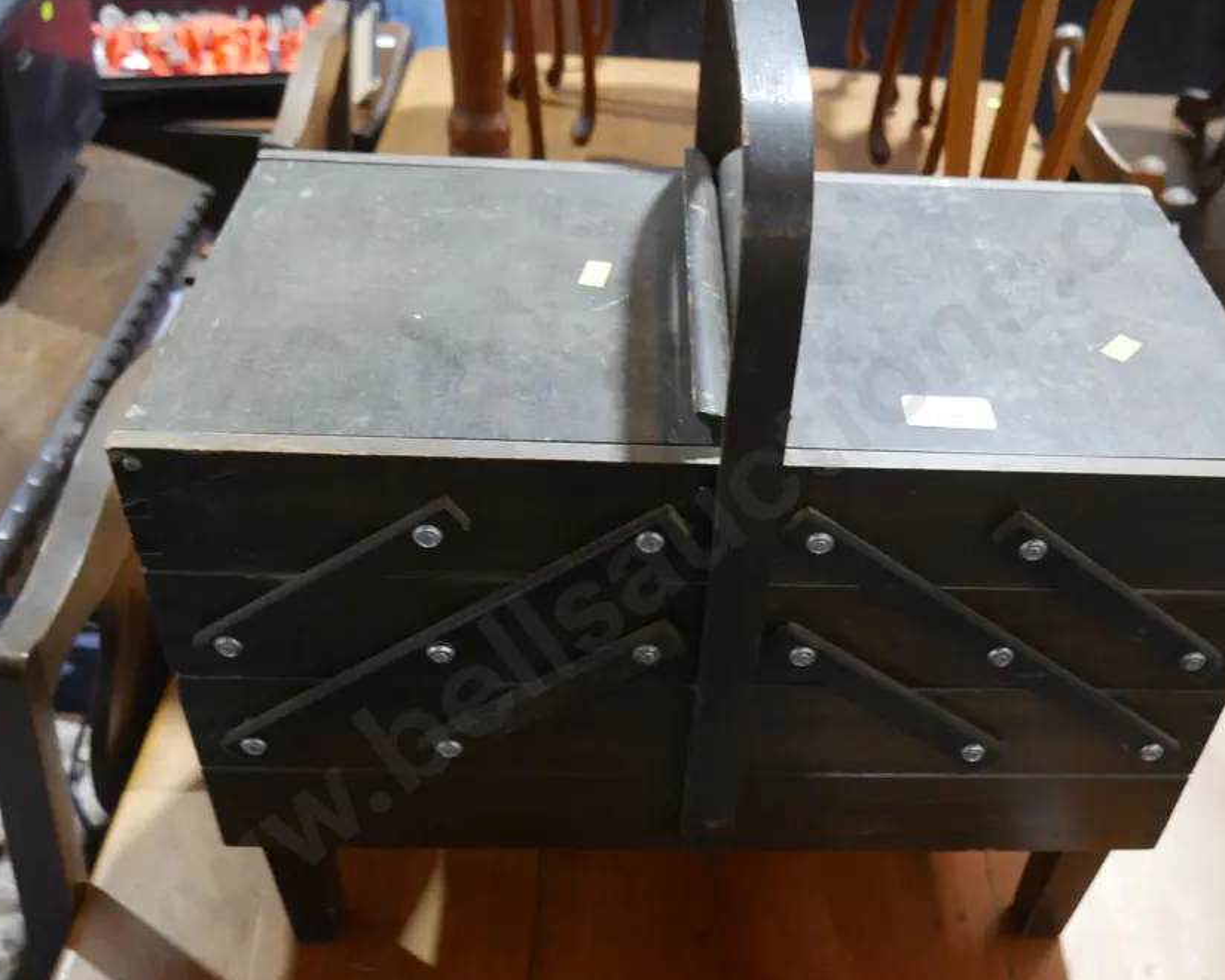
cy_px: 521
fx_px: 1233
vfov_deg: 43.3
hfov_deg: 52.6
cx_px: 714
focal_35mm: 34
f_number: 3.5
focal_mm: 14
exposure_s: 1/60
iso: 800
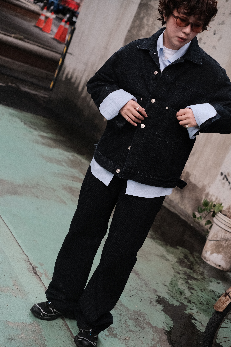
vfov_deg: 34.5
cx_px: 116
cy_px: 174
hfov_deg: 23.4
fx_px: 558
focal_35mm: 58
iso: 1600
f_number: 2.8
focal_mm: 38.6
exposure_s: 1/180
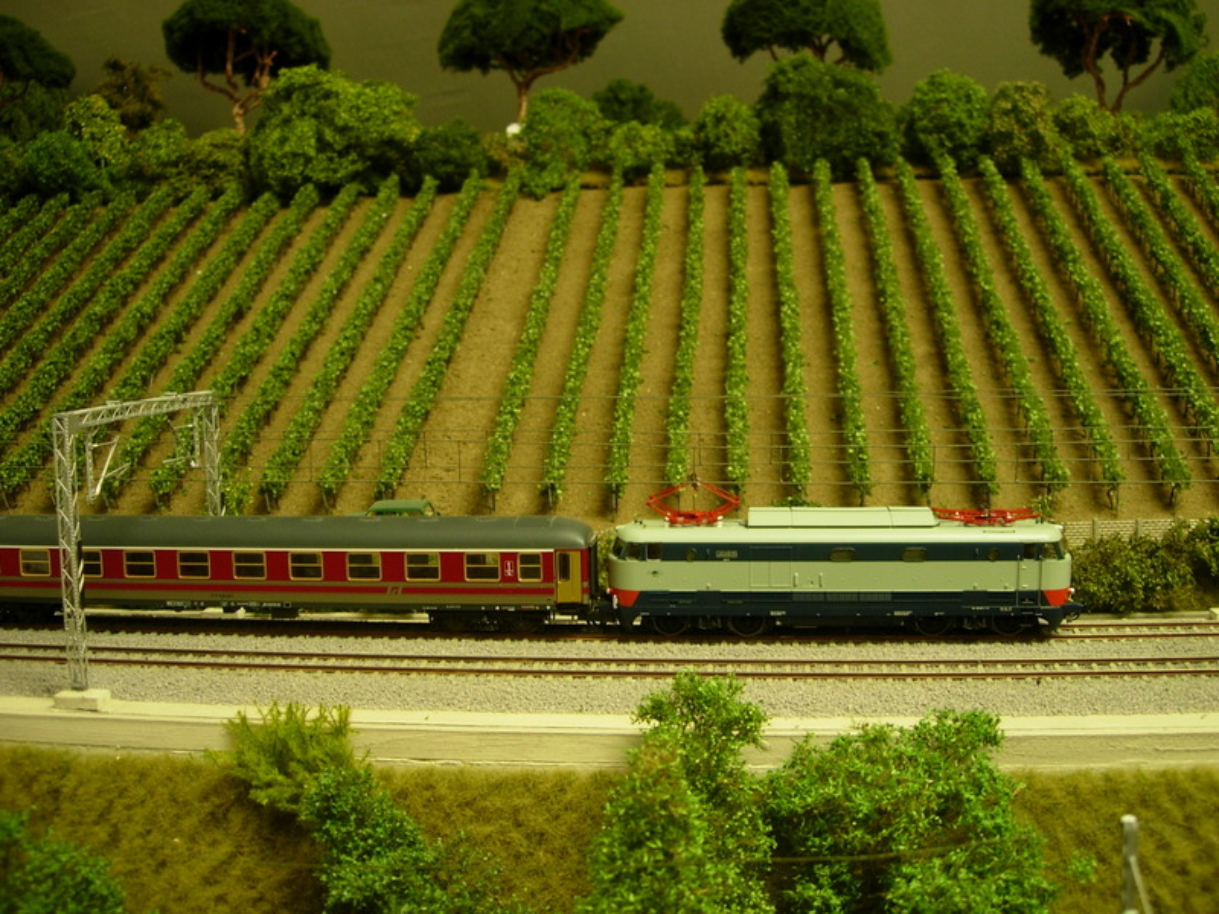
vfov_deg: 37.7
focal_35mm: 38
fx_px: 1338
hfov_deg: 49.0
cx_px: 610
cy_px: 457
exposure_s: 1/4
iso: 81
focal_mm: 7.8
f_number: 2.8
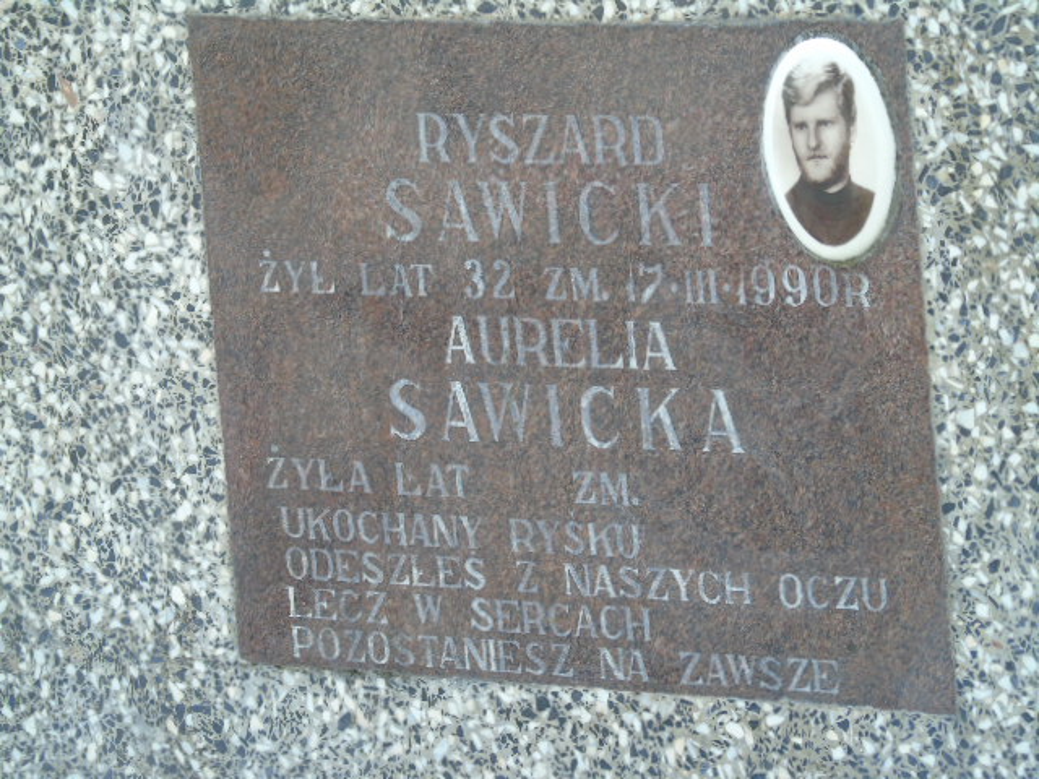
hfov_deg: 8.1
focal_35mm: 243
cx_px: 520
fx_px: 7294
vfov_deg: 6.1
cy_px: 390
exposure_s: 1/125
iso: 250
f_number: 4.8
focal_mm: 43
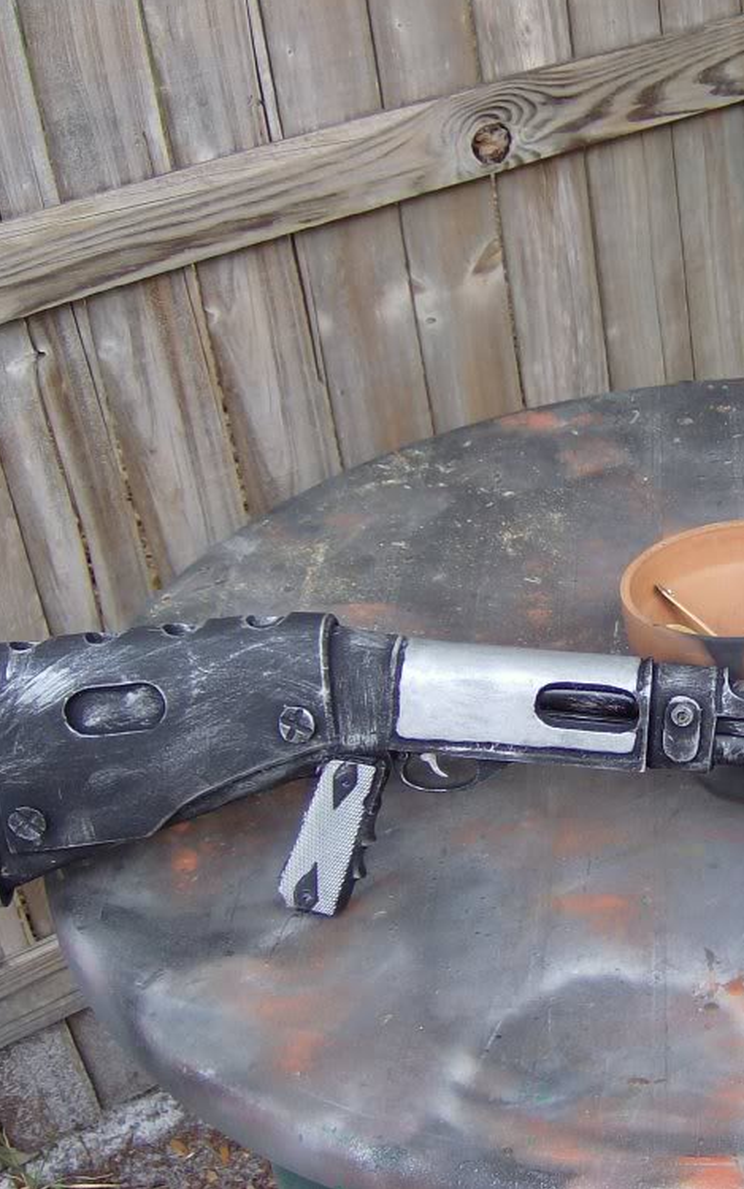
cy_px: 586
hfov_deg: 24.0
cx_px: 704
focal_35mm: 52
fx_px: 1686
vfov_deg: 38.9
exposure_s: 1/131
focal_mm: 6
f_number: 2.8
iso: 100
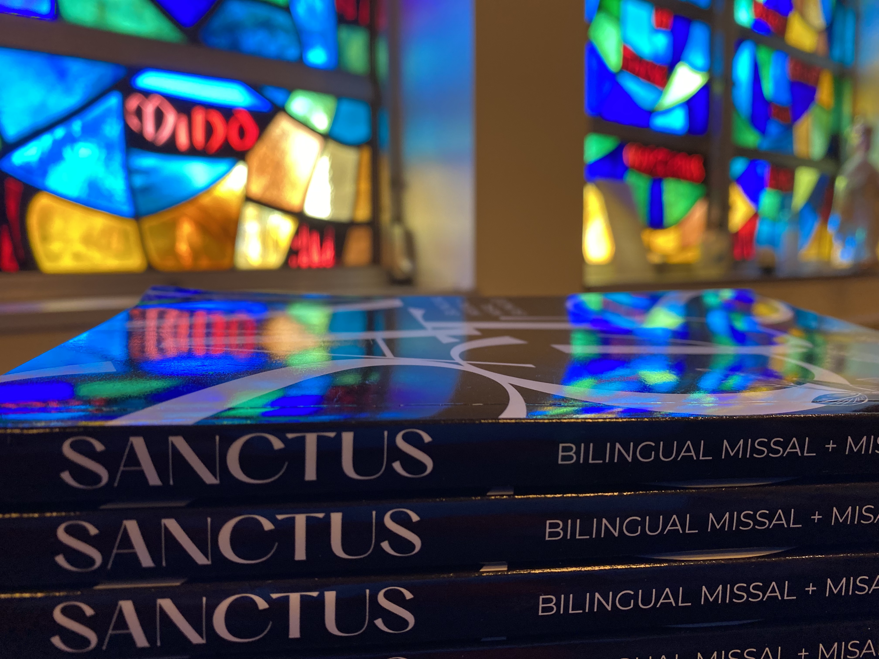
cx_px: 440
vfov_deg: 53.1
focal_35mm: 26
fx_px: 660
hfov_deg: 67.3
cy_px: 330
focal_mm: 4.25
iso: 200
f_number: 1.8
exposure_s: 1/60
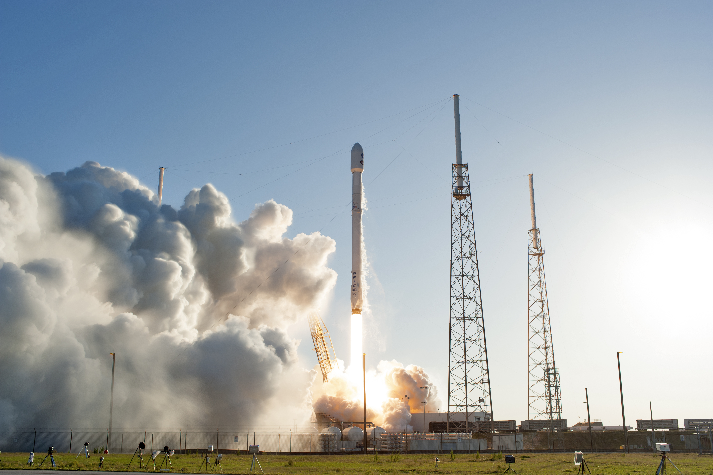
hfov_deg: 54.5
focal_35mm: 35
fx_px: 693
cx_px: 356
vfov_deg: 37.8
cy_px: 238
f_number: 8
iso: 200
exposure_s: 1/1000
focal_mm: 35
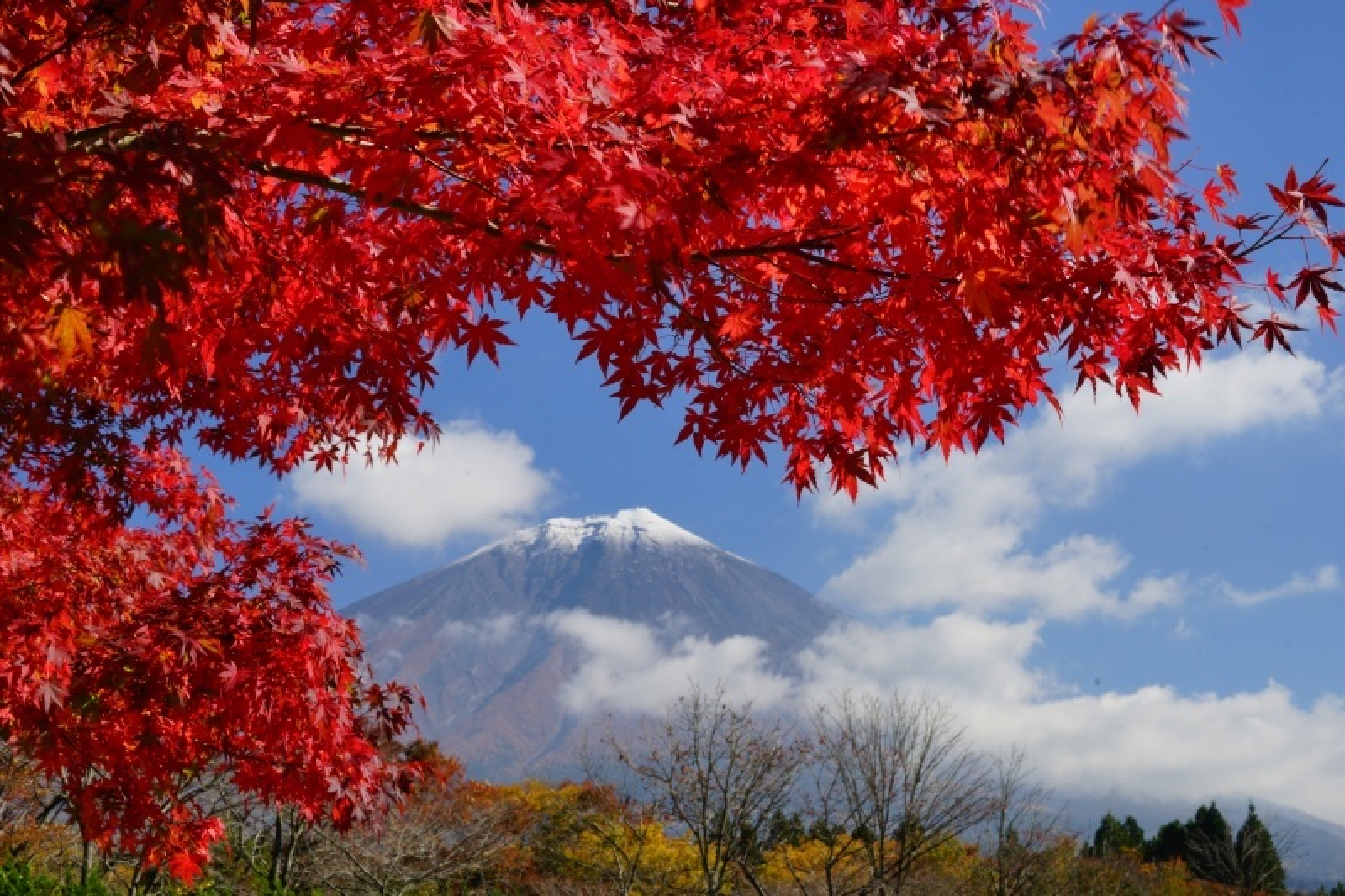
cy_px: 448
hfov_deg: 33.4
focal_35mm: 60
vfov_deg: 22.6
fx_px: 2241
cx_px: 672
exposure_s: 1/15
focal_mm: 60
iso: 100
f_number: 22
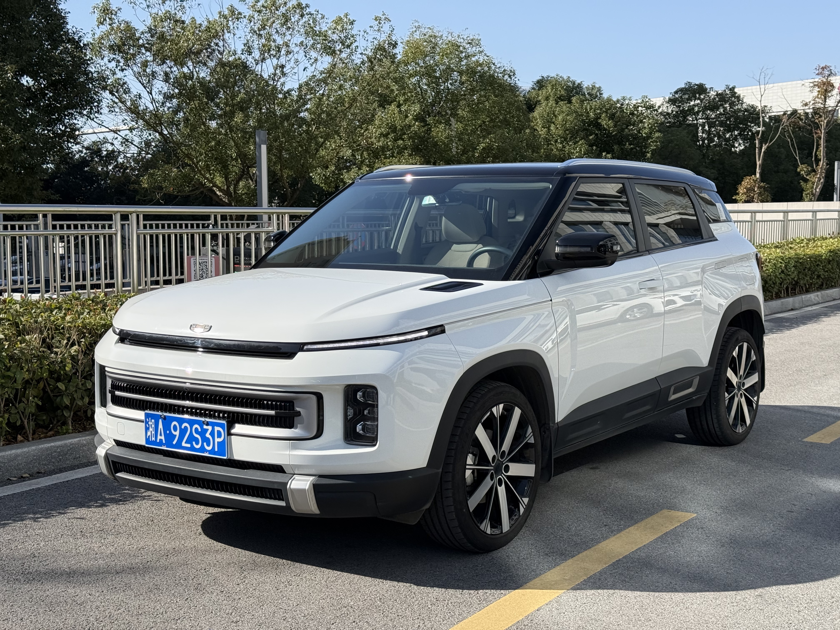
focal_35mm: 48
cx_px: 420
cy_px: 315
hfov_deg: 39.7
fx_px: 1165
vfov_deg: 30.3
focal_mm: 6.76
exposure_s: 1/3534
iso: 100
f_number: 1.78
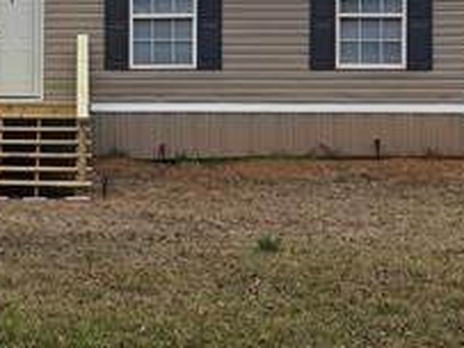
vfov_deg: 12.7
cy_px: 37
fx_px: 1554
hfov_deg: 16.4
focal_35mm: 116
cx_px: -69
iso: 64
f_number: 1.8
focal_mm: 5.4
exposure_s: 1/180
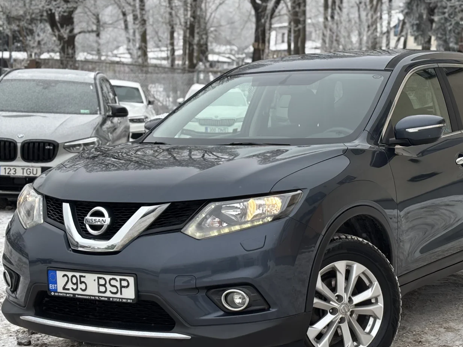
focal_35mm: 81
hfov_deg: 24.1
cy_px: 175
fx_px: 1083
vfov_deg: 18.2
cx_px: 279
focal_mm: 5.96
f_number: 1.6
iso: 32
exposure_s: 1/213
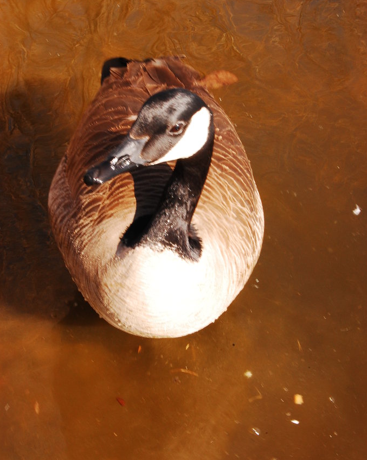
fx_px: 1040
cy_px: 185
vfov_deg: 24.9
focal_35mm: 77
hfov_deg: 20.0
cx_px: 184
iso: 400
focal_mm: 45
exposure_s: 1/25
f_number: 36
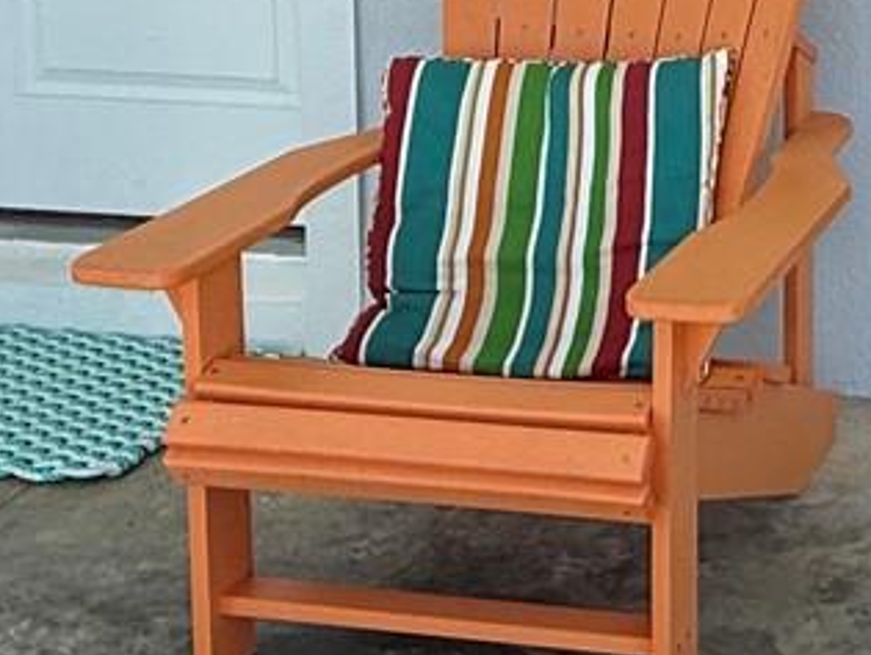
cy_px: -218
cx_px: 1098
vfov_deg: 19.1
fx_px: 1789
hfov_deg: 24.3
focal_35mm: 71
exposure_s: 1/751
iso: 50
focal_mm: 2.22
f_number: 2.2
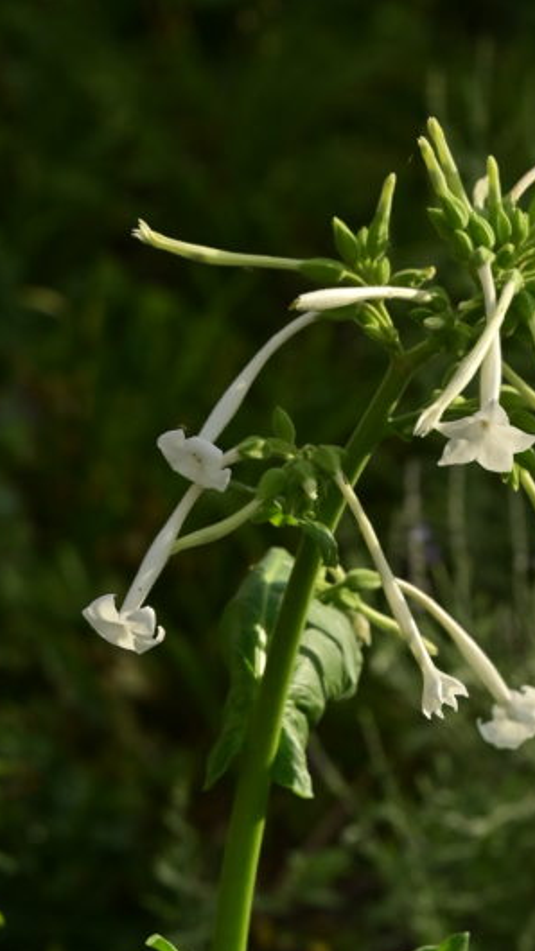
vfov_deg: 12.8
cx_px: 582
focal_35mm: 166
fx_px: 4188
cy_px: 1001
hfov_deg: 7.3
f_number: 5.6
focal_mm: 70
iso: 400
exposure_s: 1/4000
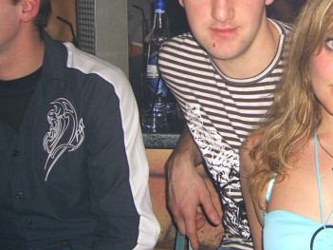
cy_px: 69
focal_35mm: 65
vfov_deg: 22.4
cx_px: 262
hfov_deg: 29.2
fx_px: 625
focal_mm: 7.9
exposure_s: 1/60
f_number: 2.8
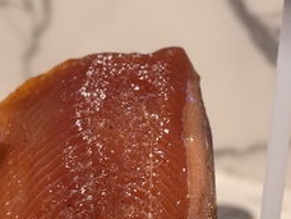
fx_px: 1328
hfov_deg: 12.4
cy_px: 297
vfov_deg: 9.2
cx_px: 271
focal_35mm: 158
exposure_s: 1/60
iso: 200
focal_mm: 6.76
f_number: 1.78
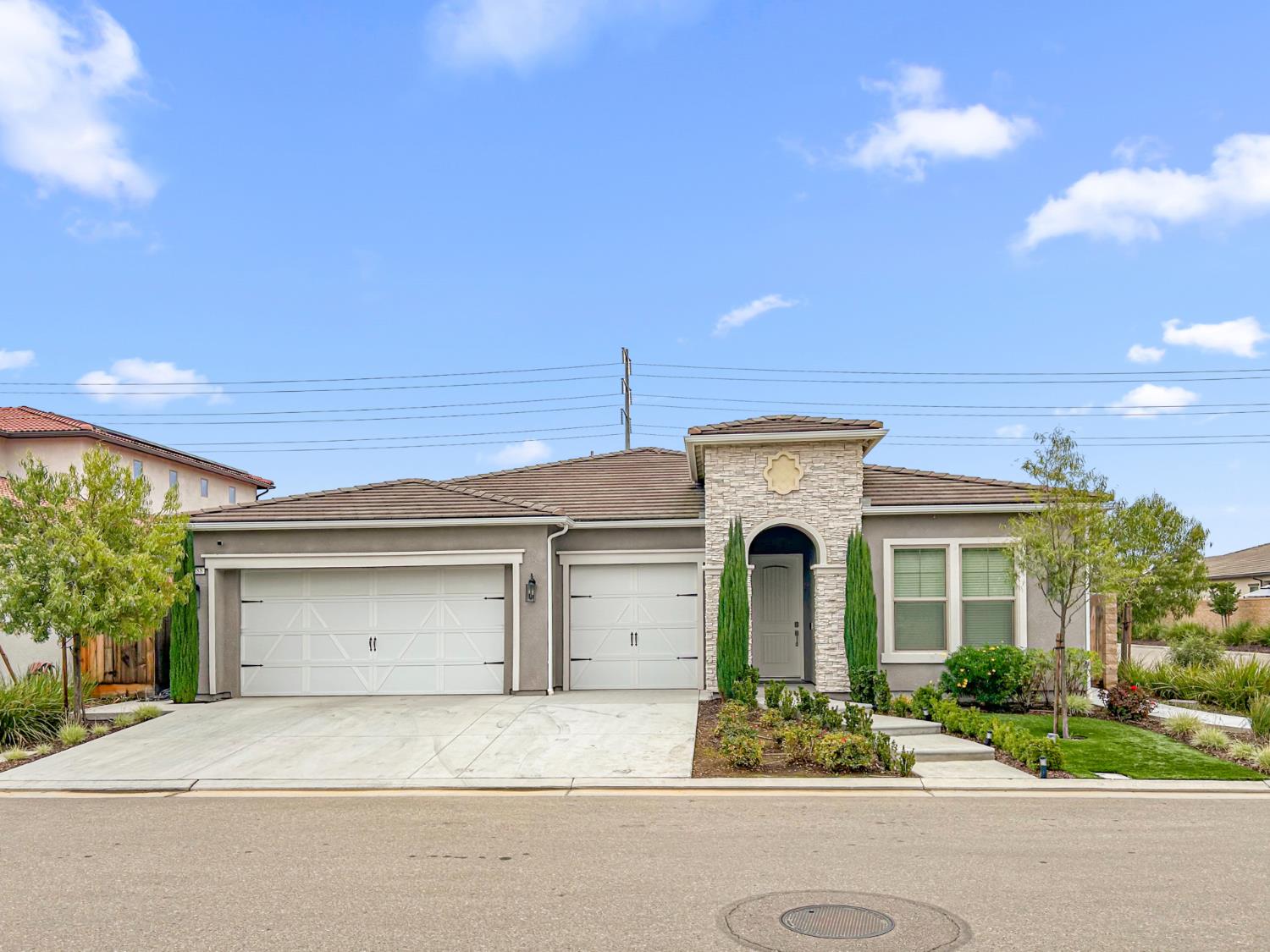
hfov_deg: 67.3
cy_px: 476
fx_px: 954
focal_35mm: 26
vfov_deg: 53.1
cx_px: 635
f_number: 1.5
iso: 50
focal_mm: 5.7
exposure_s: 1/2400
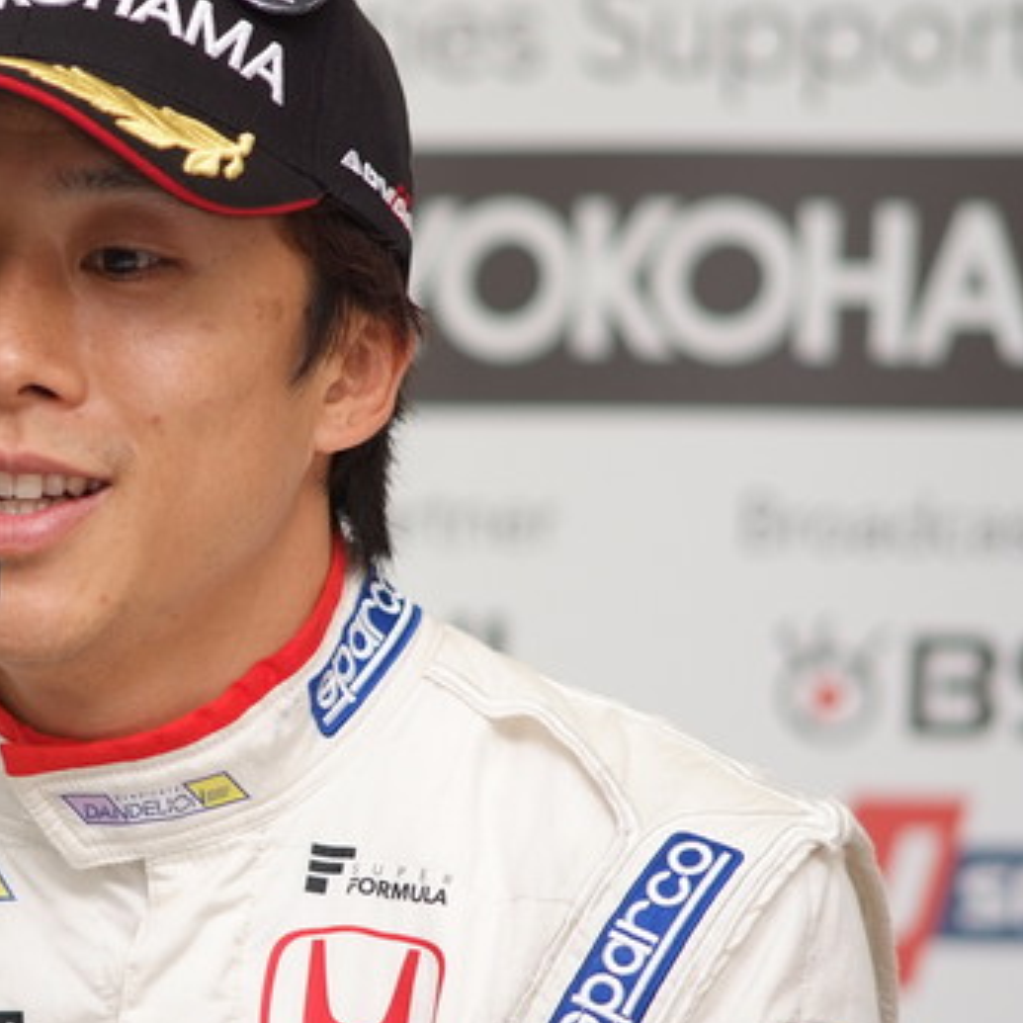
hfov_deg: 3.7
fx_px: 16015
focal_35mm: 479
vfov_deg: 3.7
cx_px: 18
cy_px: 614
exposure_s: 1/250
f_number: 2.8
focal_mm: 180
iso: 400
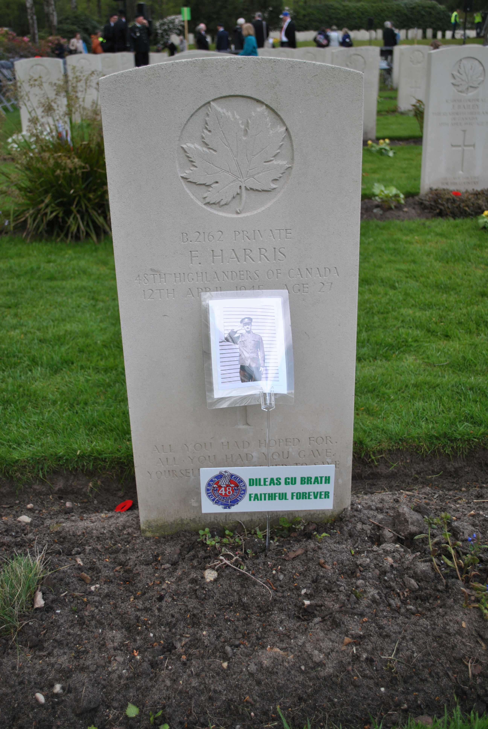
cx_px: 244
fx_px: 730
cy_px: 364
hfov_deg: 37.0
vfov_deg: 53.1
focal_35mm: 36
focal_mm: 24
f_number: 4
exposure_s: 1/500
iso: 160
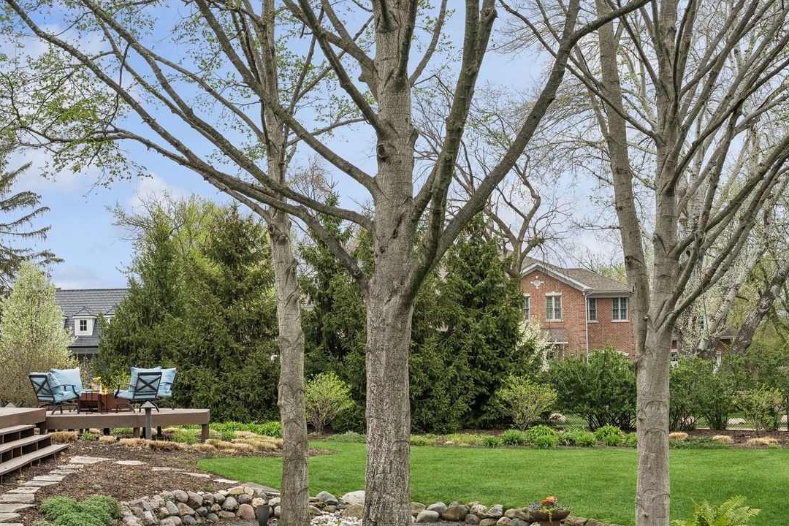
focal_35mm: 54
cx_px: 250
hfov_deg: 36.4
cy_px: 256
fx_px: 1183
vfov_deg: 25.1
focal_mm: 24
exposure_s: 1/100
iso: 320
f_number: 8
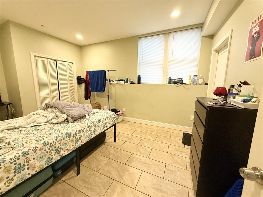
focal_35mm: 14
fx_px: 106
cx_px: 132
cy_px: 98
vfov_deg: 85.7
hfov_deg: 102.1
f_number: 2.2
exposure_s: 1/60
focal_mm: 2.22
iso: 400
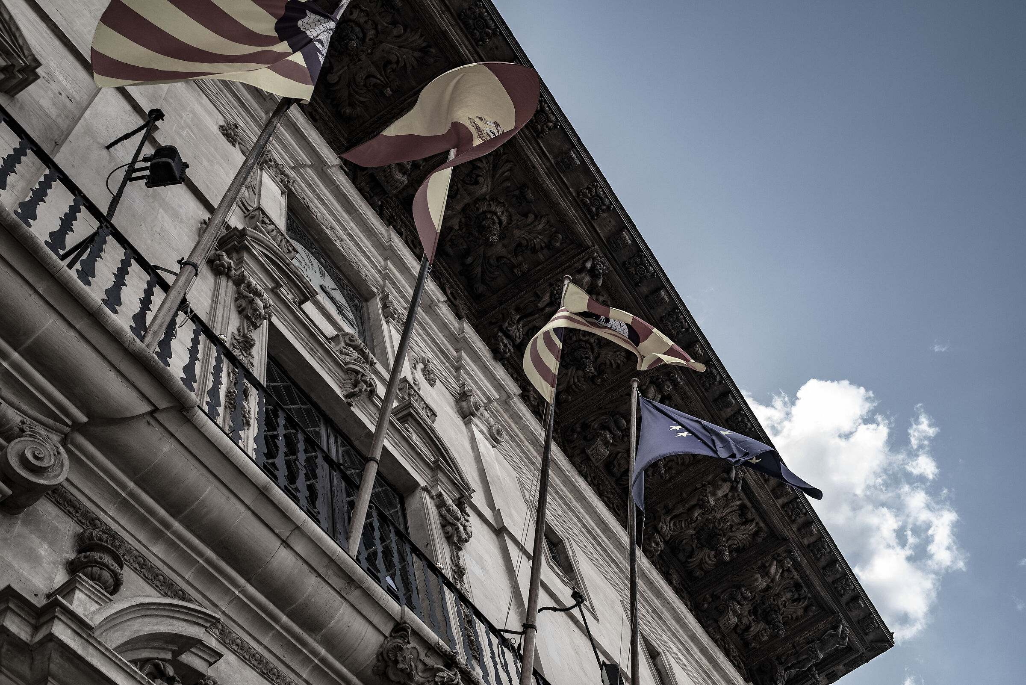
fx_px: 998
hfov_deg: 54.4
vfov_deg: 37.9
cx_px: 513
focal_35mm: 35
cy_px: 342
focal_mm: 35
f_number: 8
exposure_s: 1/1250
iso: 900
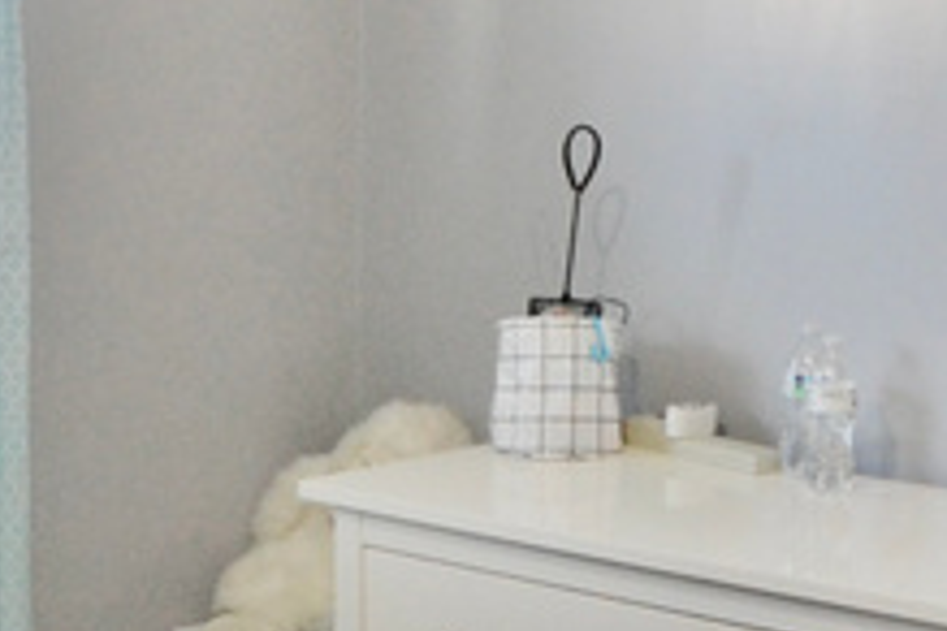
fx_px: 1841
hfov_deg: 27.6
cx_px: 891
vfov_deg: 19.4
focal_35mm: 70
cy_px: 192
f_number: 4
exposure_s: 1/60
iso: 1400
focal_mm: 10
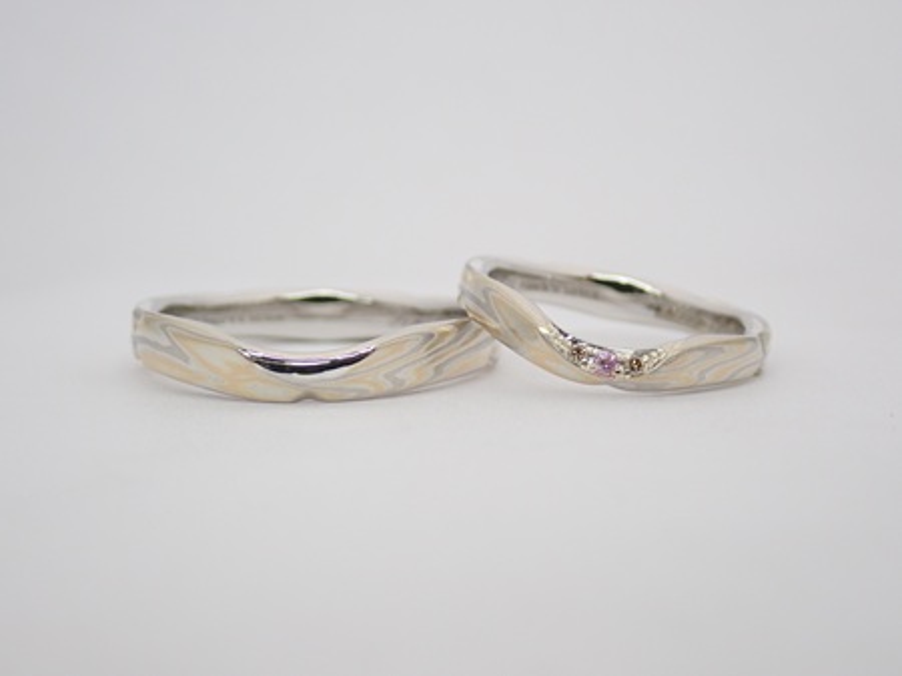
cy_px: 338
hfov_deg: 25.3
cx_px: 451
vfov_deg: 19.1
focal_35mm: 77
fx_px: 2005
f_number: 4.1
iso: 200
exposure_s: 1/125
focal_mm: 13.65
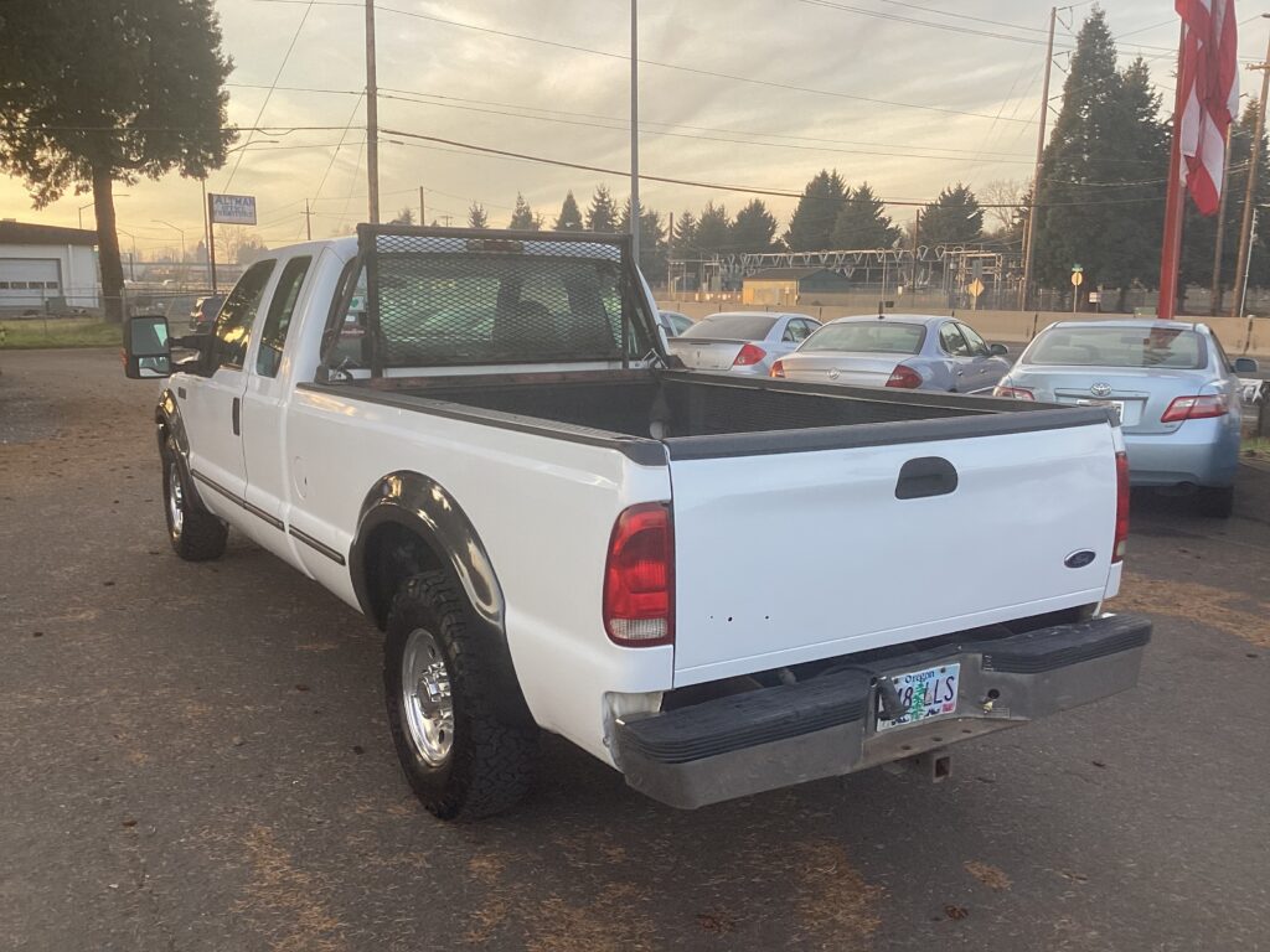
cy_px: 476
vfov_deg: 45.4
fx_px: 1137
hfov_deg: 58.4
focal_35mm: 31
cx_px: 635
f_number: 2.4
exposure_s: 1/120
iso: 40
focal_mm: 3.3
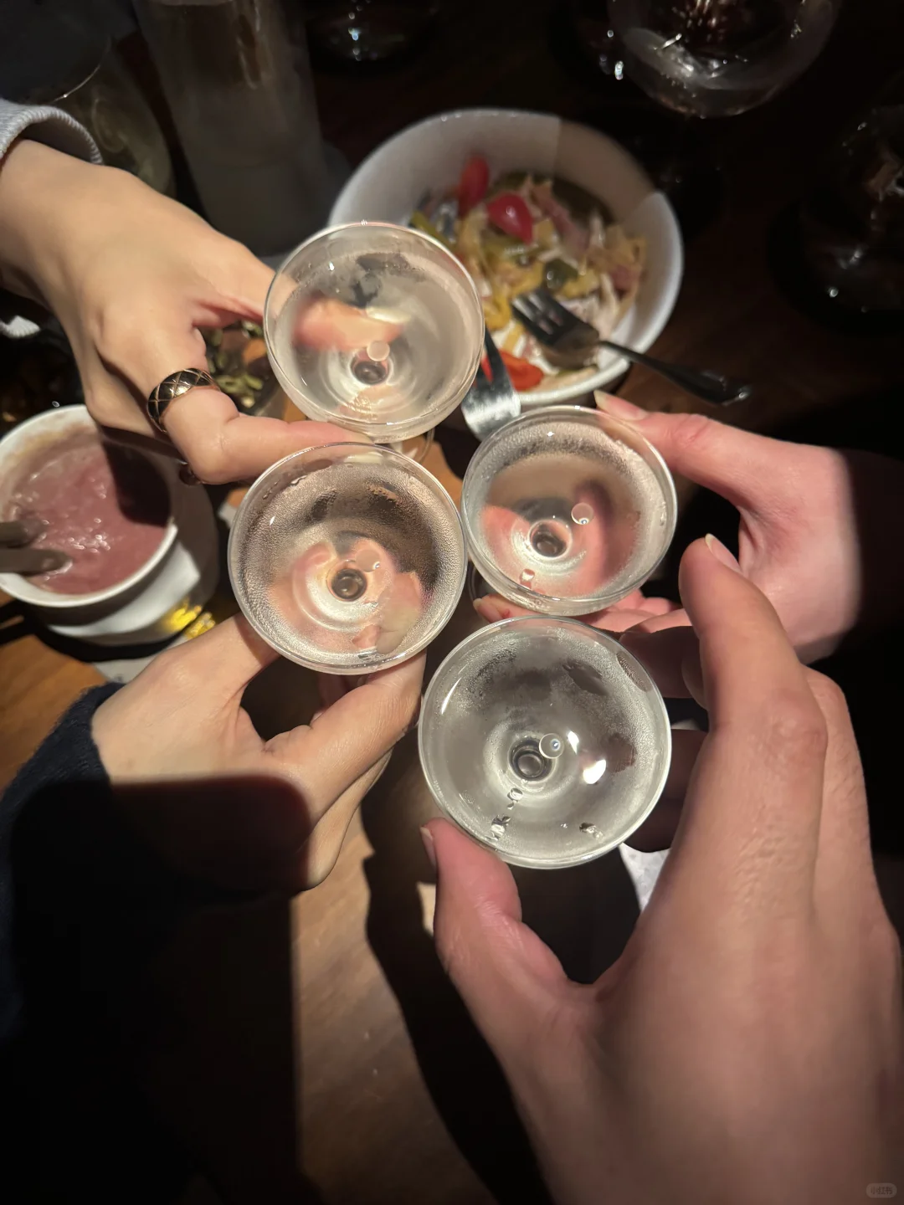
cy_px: 602
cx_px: 452
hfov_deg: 56.8
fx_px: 836
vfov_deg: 71.6
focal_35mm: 24
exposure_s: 1/60
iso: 640
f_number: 1.78
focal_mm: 6.76
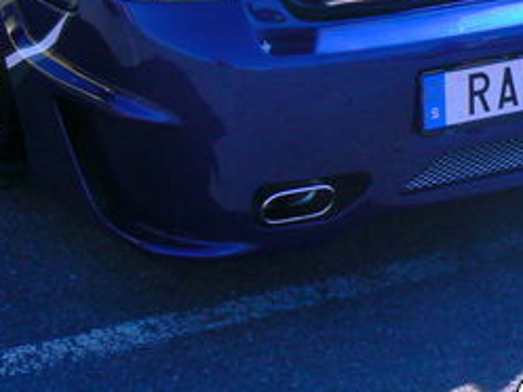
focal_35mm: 93
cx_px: 205
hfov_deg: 21.1
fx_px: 1405
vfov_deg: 15.2
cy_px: -97
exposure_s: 1/400
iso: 80
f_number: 5.6
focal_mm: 6
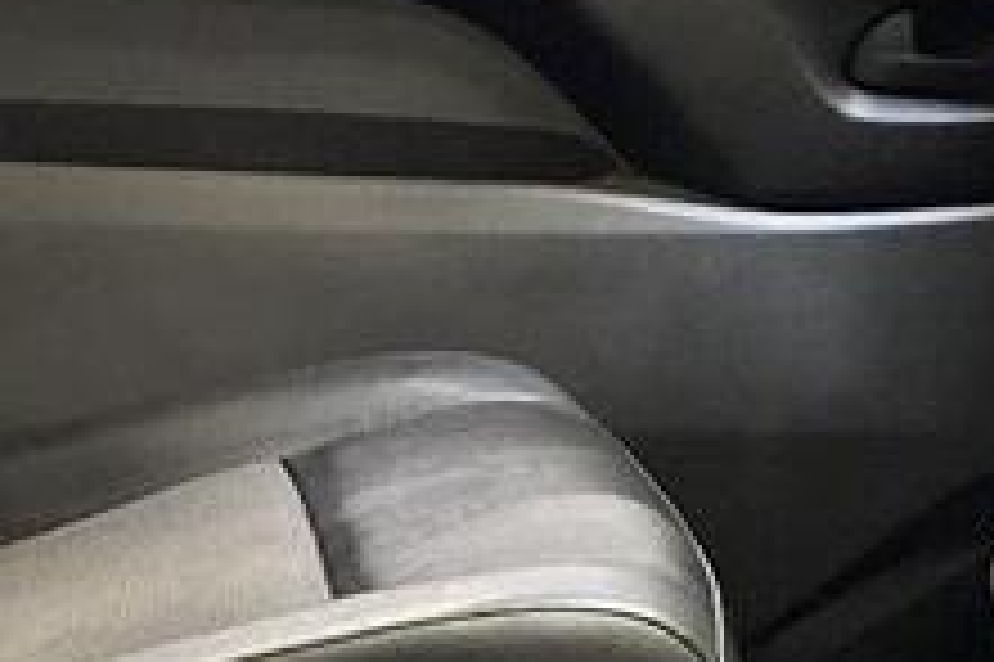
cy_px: 707
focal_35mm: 176
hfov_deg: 11.6
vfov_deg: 7.7
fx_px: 4856
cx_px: 828
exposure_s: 1/50
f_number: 1.8
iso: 500
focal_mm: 4.25
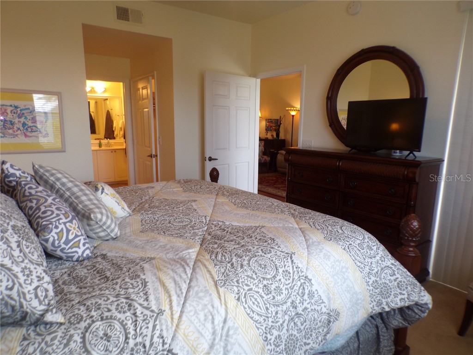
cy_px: 178
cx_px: 236
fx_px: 328
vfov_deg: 56.8
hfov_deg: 71.6
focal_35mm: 24
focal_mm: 4.3
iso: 100
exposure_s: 1/34
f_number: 3
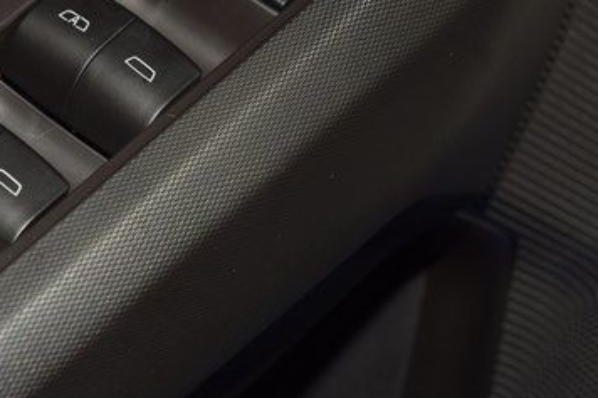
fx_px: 3138
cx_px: 141
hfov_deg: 10.9
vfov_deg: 7.3
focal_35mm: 189
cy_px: 86
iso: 100
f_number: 8
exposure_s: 1/125
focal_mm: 70
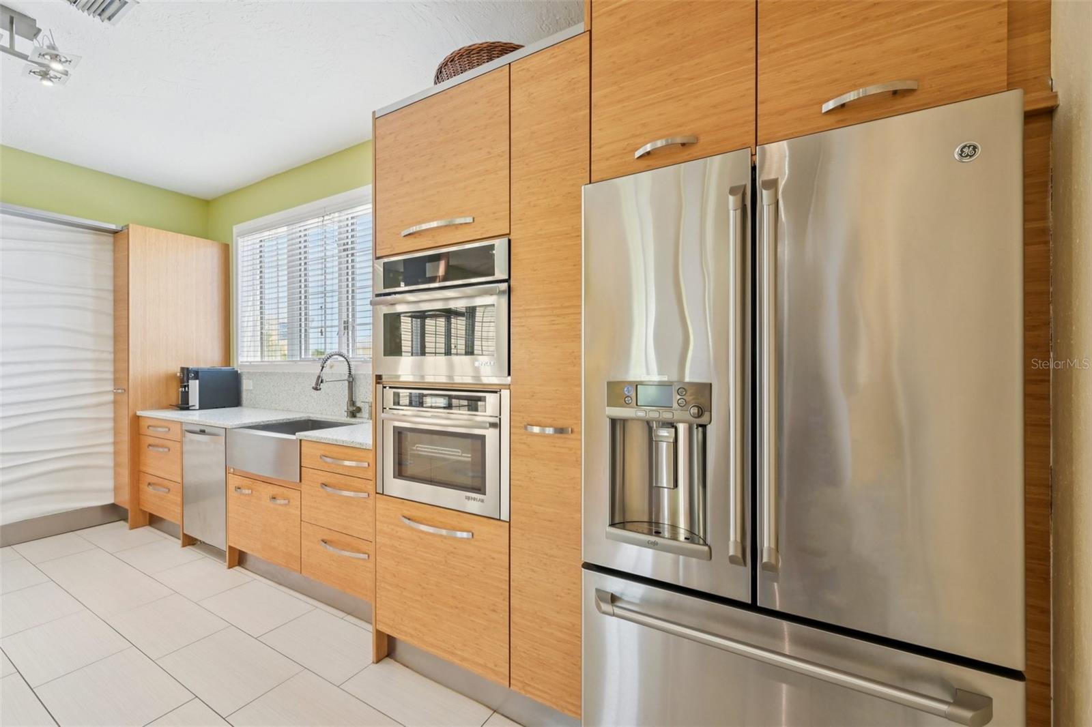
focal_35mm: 14
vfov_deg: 81.2
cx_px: 546
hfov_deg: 104.3
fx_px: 425
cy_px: 364
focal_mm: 14
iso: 400
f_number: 8
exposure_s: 1/40
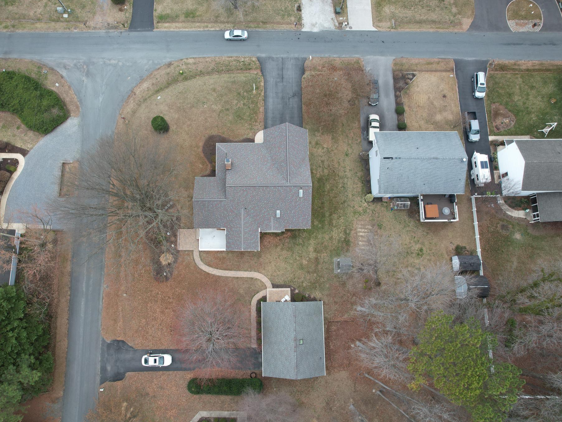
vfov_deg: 56.8
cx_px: 249
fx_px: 390
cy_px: 211
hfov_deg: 71.4
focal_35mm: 24
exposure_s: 1/50
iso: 110
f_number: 2.8
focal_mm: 8.38
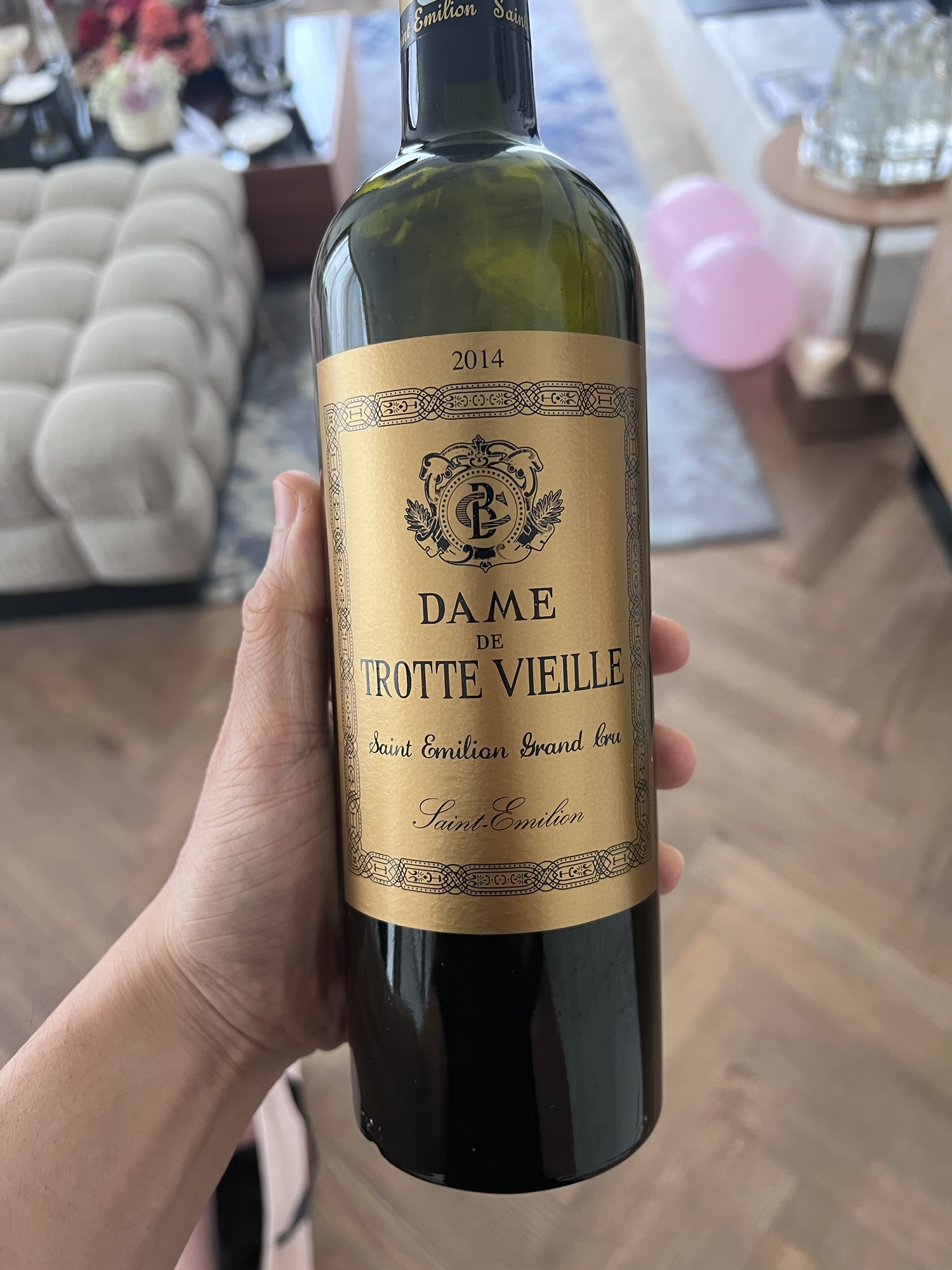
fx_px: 953
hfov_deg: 53.1
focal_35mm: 26
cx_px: 476
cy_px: 635
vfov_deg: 67.3
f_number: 1.5
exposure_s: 1/73
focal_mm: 5.7
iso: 125
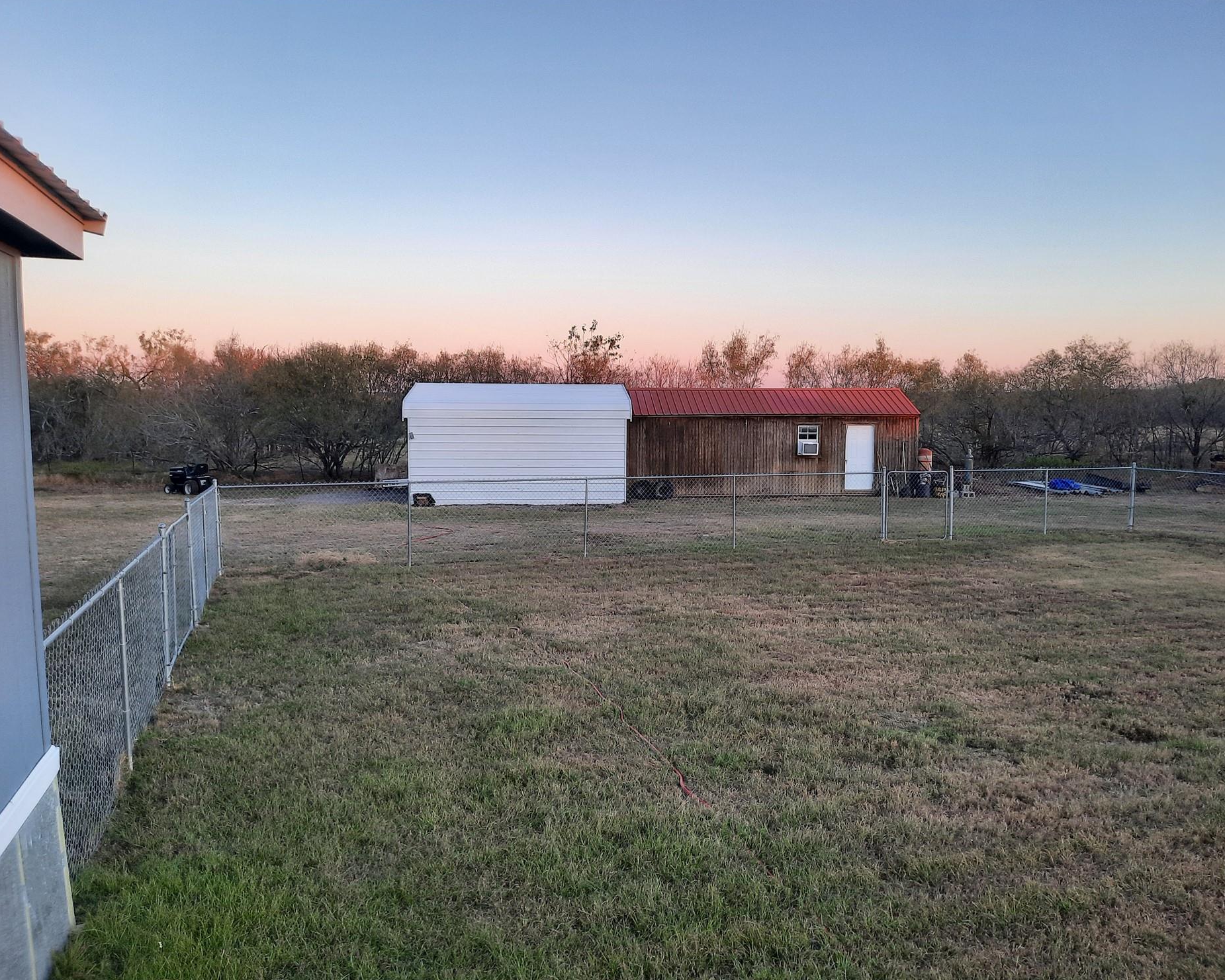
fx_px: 979
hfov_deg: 64.1
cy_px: 504
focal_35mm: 27
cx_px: 623
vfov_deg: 53.2
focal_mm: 4.6
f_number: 2
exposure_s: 1/100
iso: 40
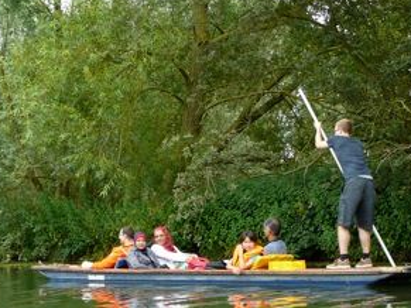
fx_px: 843
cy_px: 148
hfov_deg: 27.4
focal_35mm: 71
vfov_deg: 20.7
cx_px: 222
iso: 80
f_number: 3.3
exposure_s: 1/80
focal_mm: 7
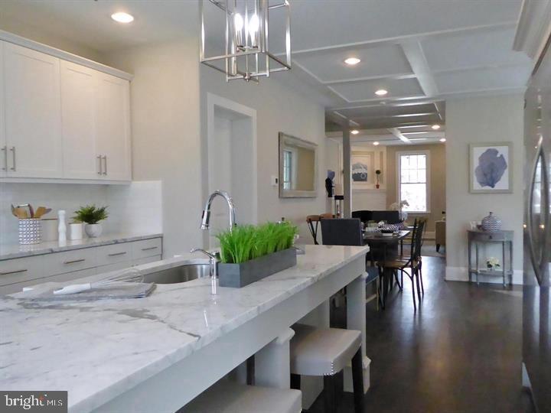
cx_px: 276
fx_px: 446
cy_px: 206
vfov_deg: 49.7
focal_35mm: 28
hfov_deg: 63.4
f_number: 3.5
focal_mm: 5
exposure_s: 1/250
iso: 1600
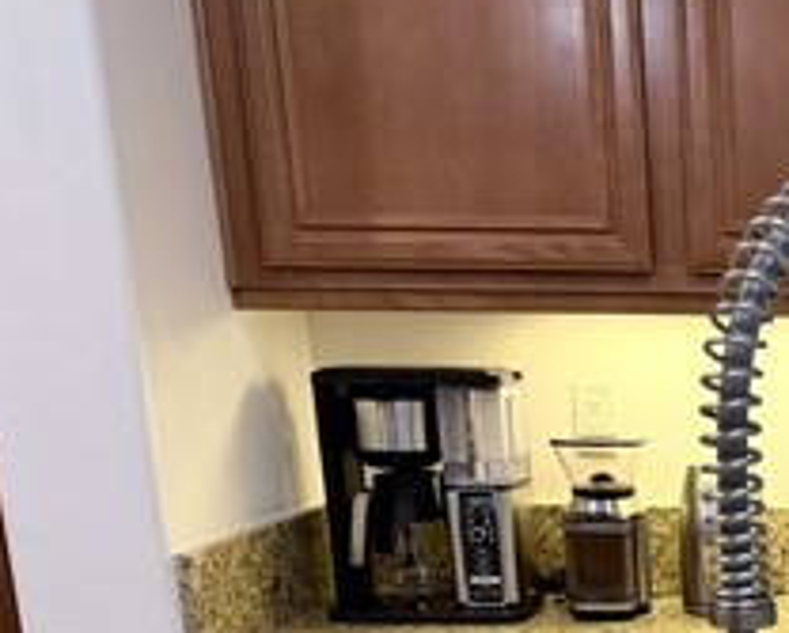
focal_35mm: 72
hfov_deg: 23.4
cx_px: 1020
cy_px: 857
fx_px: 1684
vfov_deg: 19.4
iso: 160
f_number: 1.78
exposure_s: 1/120
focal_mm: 6.76
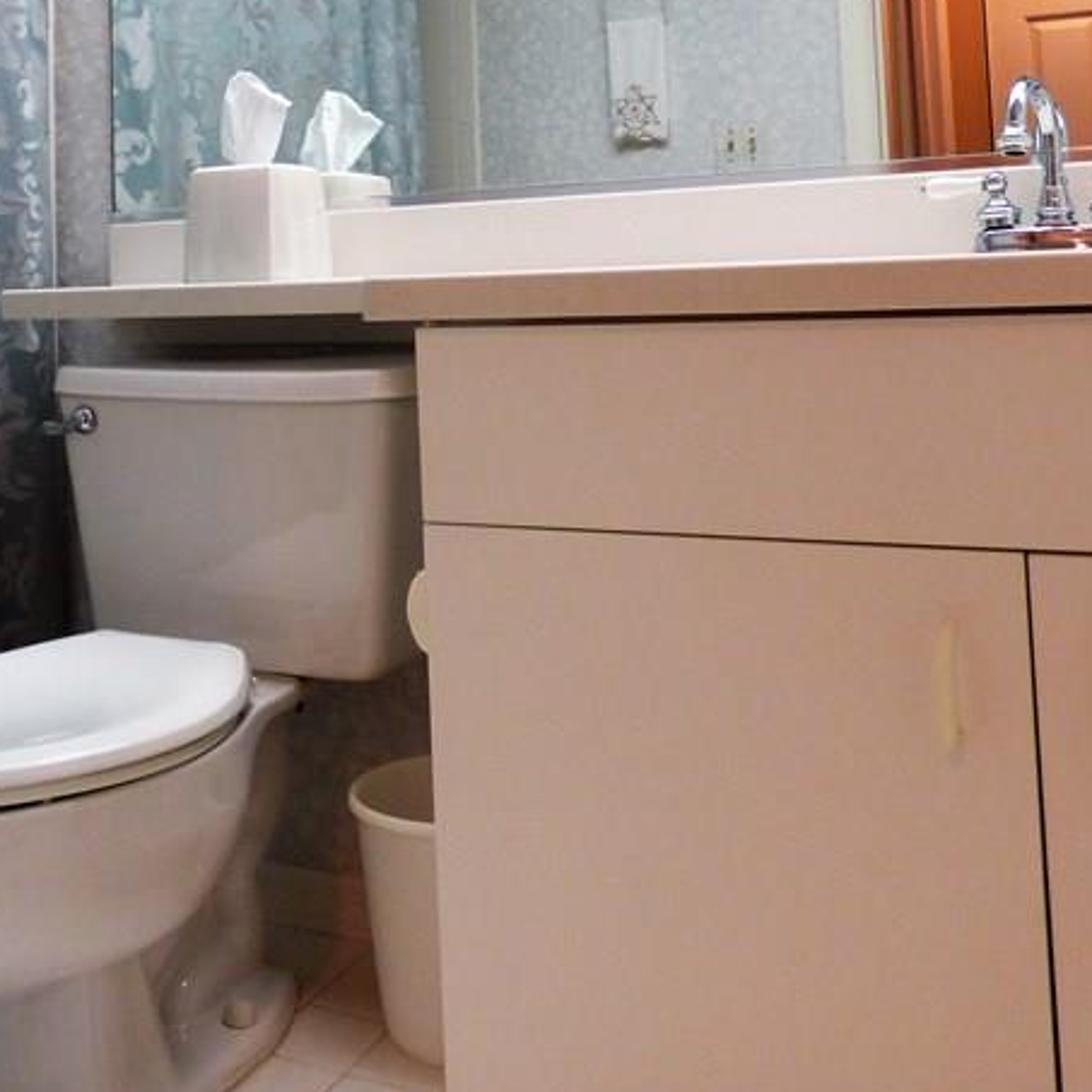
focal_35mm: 40
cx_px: 333
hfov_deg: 41.1
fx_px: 1428
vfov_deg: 39.9
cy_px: 195
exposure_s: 1/60
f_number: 2.8
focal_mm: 3.58
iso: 250
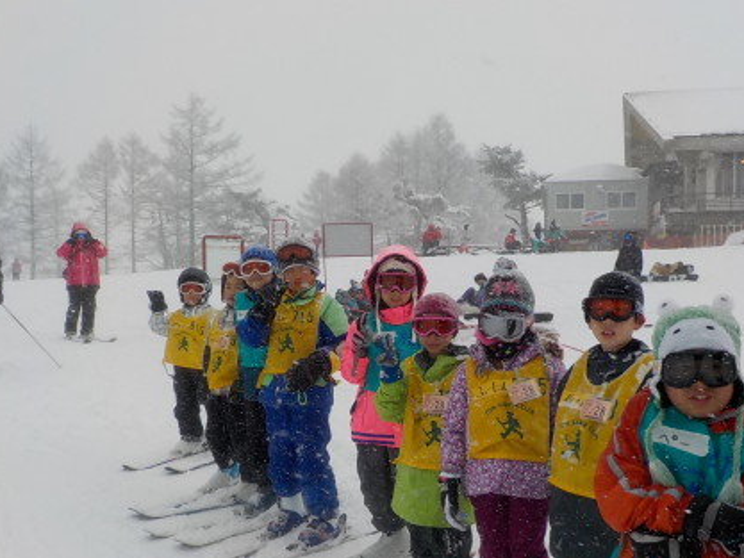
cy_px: 357
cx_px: 376
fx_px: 989
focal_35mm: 46
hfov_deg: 41.2
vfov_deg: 31.4
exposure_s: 1/1600
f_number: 3.3
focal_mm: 4.1
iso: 125
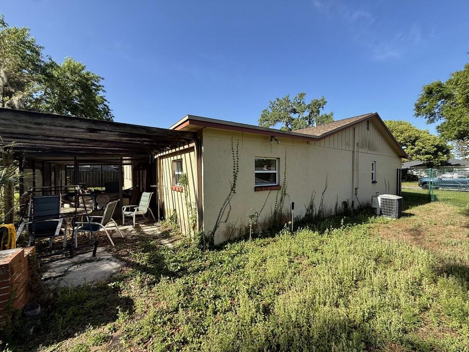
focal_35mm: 14
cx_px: 234
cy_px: 176
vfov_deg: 85.7
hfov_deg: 102.1
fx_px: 190
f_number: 2.2
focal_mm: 2.22
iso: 50
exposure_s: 1/841
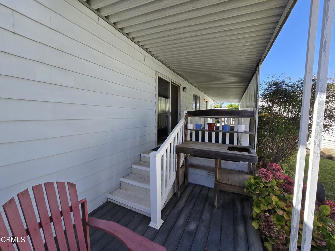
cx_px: 168
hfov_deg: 106.2
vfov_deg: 89.9
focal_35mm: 13
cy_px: 126
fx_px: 126
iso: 50
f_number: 2.2
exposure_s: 1/864
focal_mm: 2.2
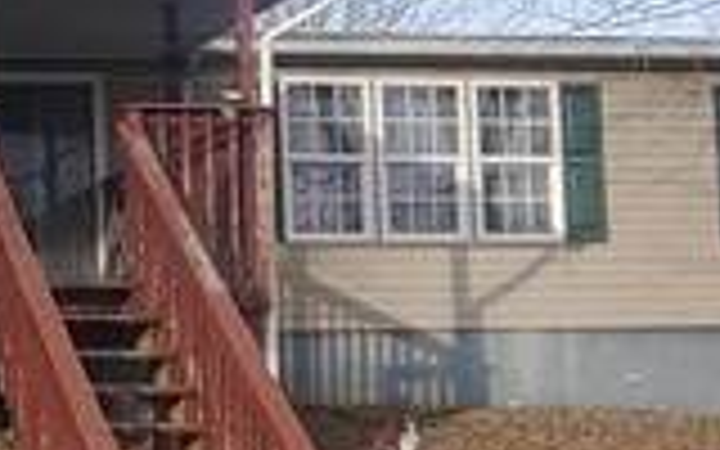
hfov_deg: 22.1
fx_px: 1727
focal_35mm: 88
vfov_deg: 14.8
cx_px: -104
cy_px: 261
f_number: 2.2
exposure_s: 1/488
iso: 50
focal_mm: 1.8
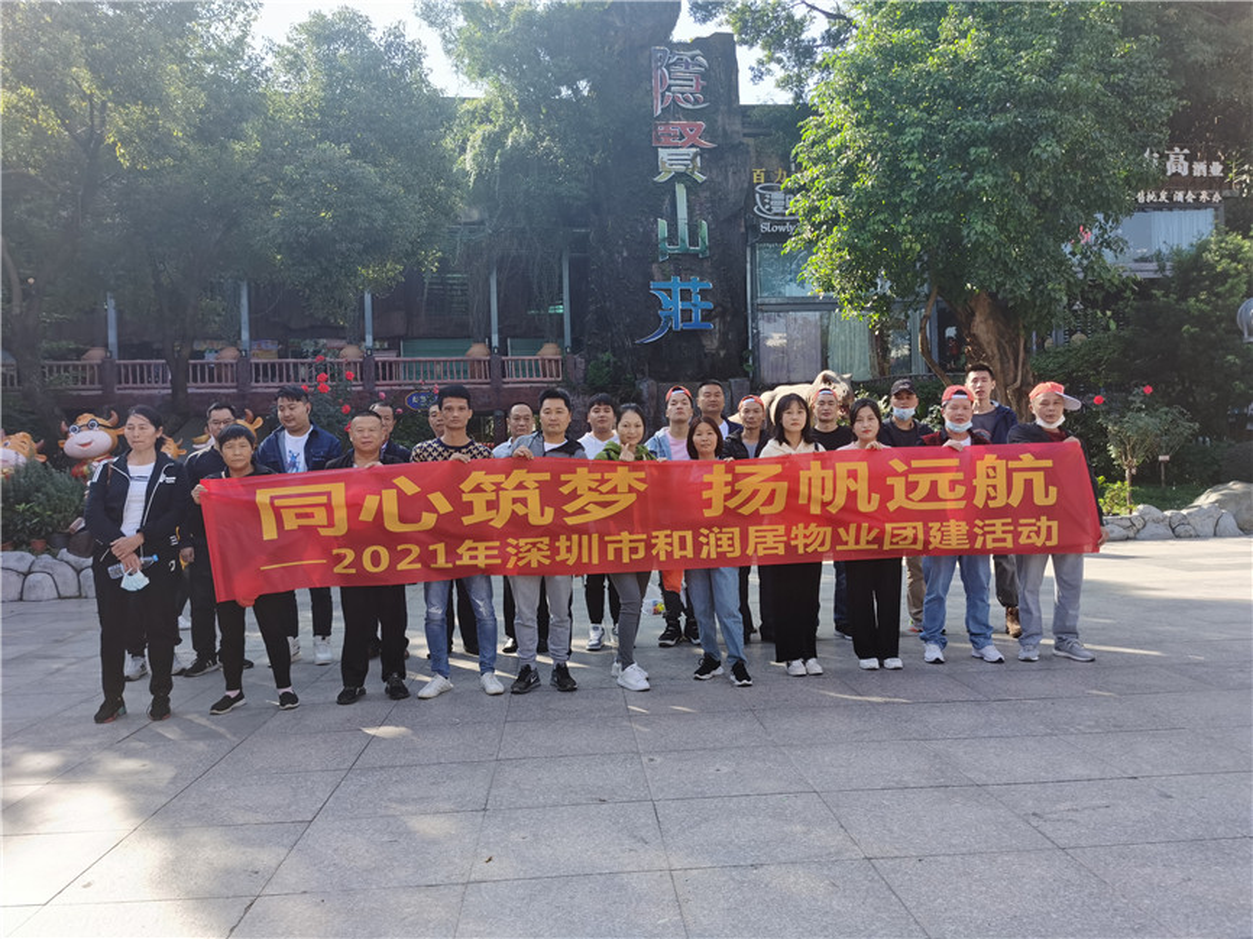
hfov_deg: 65.3
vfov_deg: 51.3
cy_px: 470
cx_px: 626
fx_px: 977
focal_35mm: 27
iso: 50
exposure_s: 1/1727
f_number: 1.6
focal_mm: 5.56
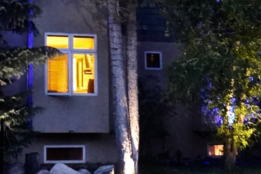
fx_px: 645
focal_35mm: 89
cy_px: -47
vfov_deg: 14.7
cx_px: 14
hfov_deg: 22.2
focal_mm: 16
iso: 12800
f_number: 7.1
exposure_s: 1/3
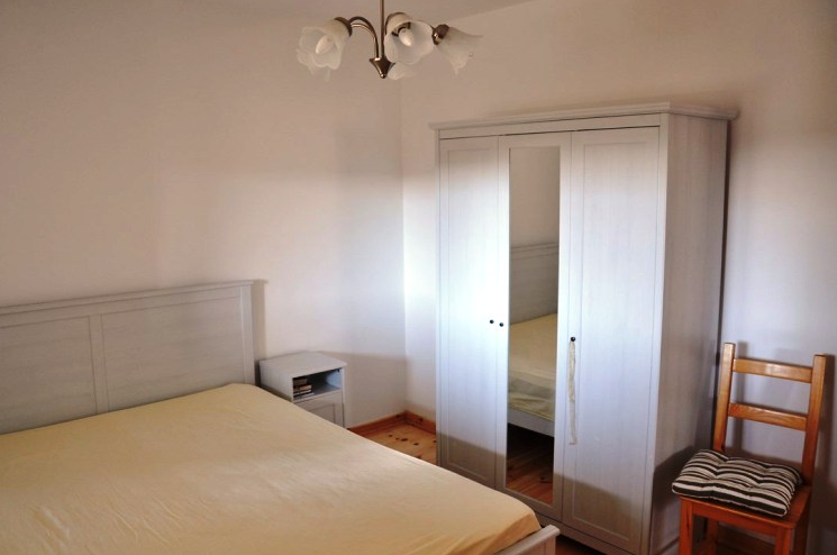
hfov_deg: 63.7
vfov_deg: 44.8
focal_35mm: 29
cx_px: 395
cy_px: 270
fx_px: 673
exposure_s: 1/60
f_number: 4
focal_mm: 18
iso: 500
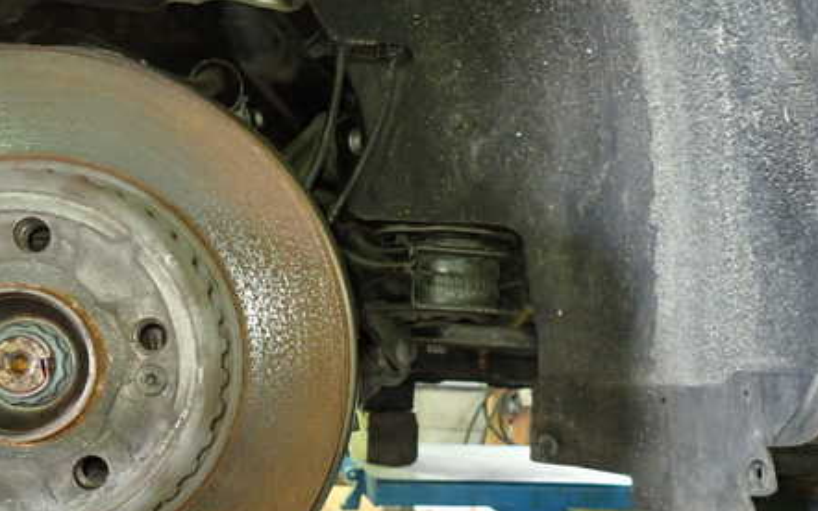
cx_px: 344
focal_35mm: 36
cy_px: 370
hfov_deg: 53.8
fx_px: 802
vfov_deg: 34.7
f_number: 2
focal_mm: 4.5
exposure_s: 1/30
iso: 640
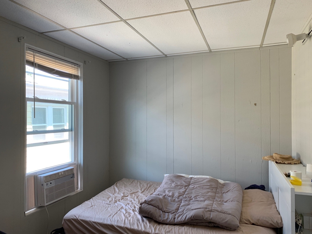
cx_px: 156
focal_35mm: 26
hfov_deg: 67.3
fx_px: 234
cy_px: 117
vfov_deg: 53.1
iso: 100
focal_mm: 4.25
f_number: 1.8
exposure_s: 1/107
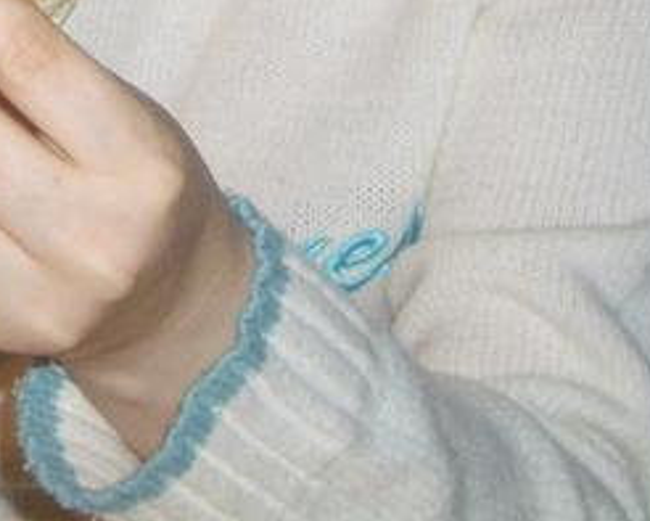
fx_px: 2733
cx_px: -159
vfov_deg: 10.4
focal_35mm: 142
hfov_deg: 13.2
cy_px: -323
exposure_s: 1/60
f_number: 2.6
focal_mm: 5.8
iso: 100
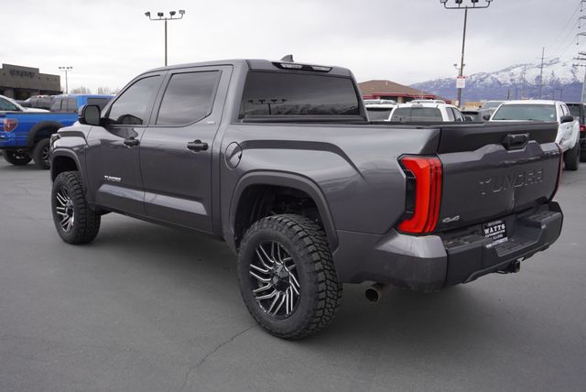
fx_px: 562
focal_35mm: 34
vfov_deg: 38.4
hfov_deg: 55.1
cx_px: 293
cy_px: 196
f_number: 5.6
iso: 100
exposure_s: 1/100
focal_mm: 23
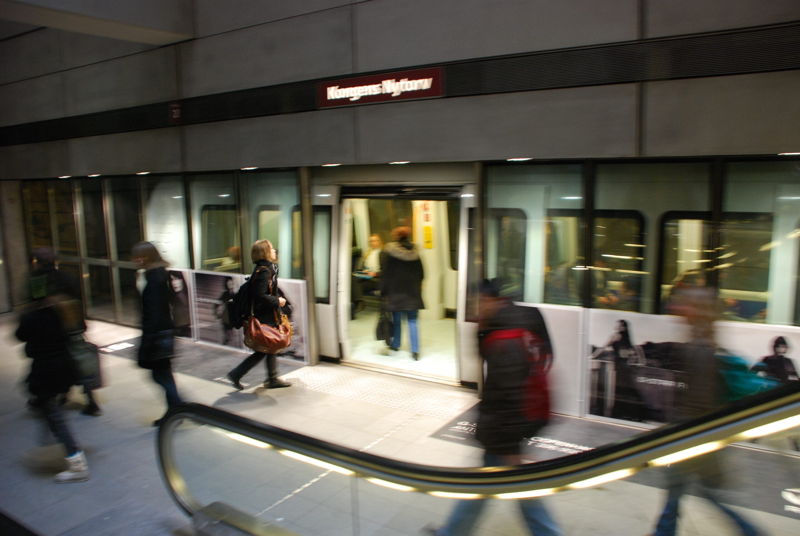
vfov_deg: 43.7
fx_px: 667
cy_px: 268
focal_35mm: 30
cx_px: 400
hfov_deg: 61.9
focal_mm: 20
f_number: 3.8
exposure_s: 1/13
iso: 500
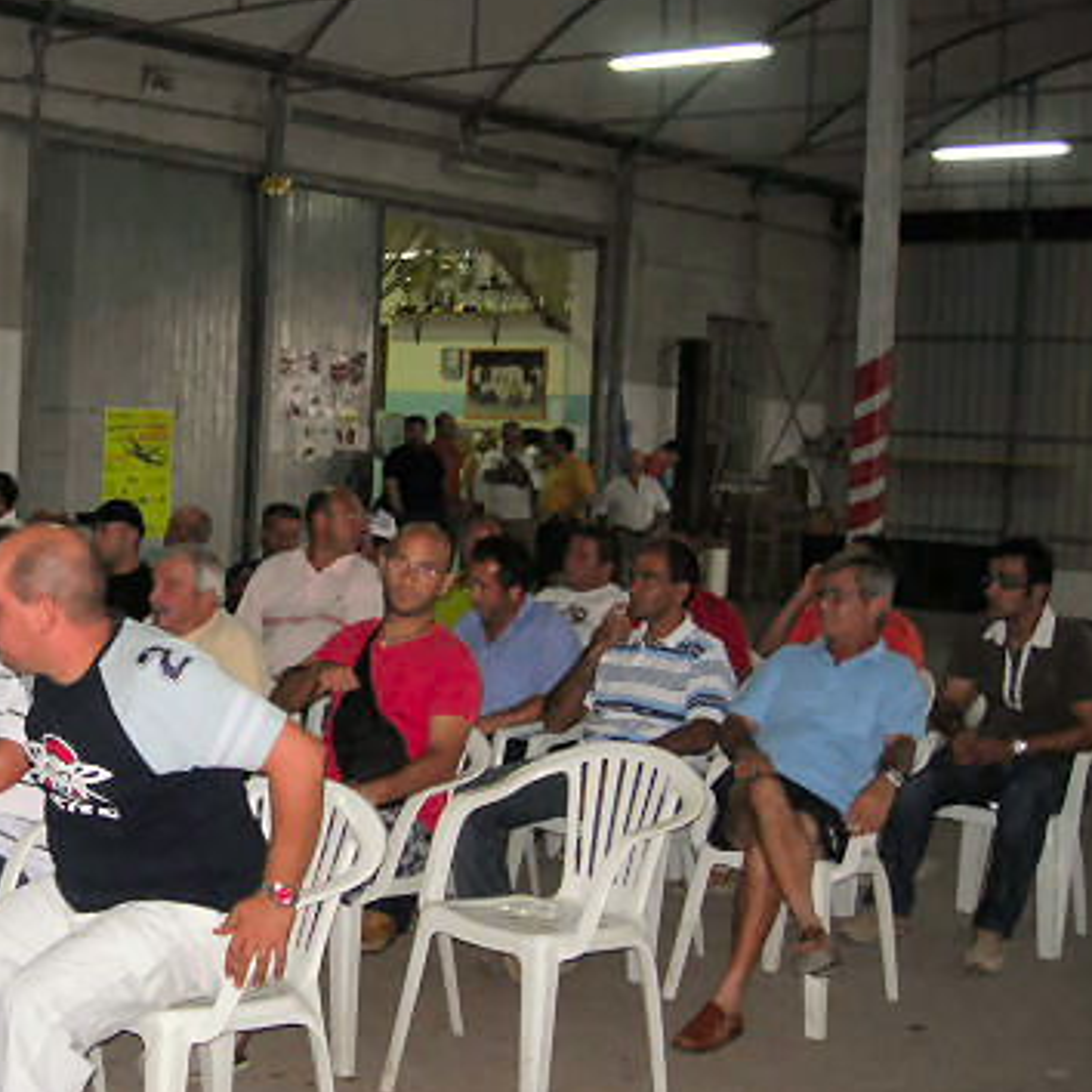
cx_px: 210
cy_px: 558
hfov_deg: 29.8
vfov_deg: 30.6
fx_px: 1999
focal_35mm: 56
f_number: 2.8
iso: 77
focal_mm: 7.8
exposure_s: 1/60.1
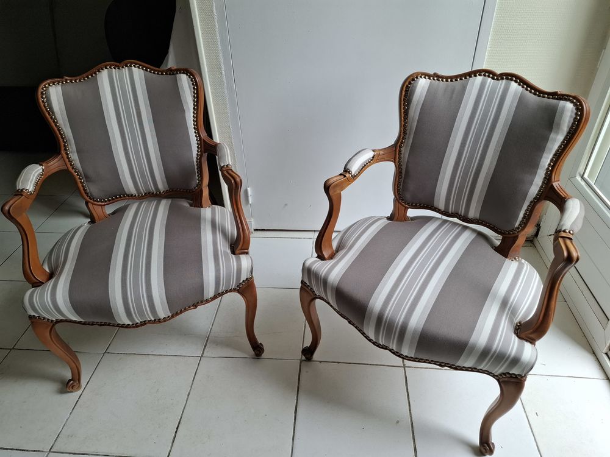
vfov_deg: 58.9
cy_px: 228
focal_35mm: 23
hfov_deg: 73.9
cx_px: 305
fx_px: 405
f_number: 1.8
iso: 50
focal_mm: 5.54
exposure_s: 1/179
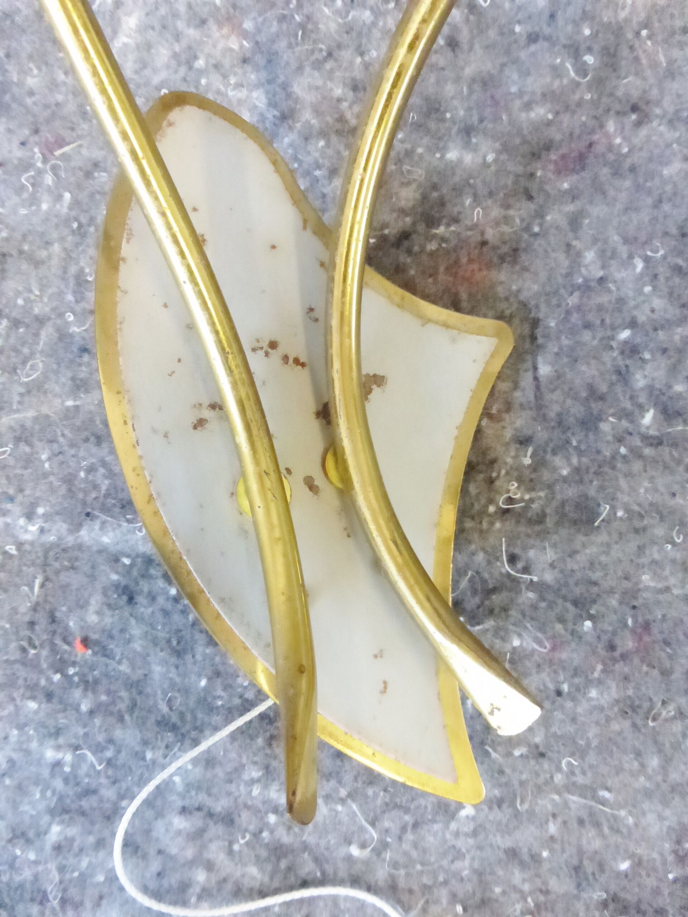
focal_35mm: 25
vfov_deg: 69.4
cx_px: 344
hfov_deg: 54.9
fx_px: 663
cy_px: 458
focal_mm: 4.3
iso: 1600
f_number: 3.3
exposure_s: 1/100
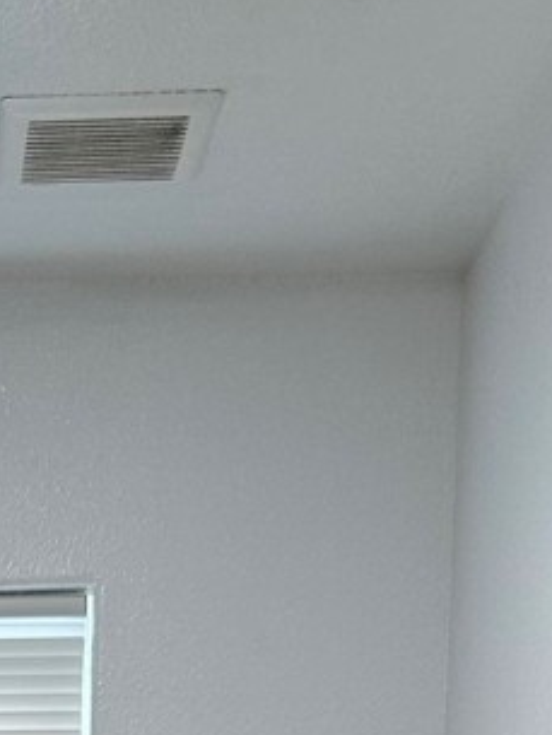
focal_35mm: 131
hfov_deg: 10.8
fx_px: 2783
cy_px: 1465
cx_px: -313
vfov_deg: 13.1
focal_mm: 5.7
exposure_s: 1/120
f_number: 1.5
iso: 64
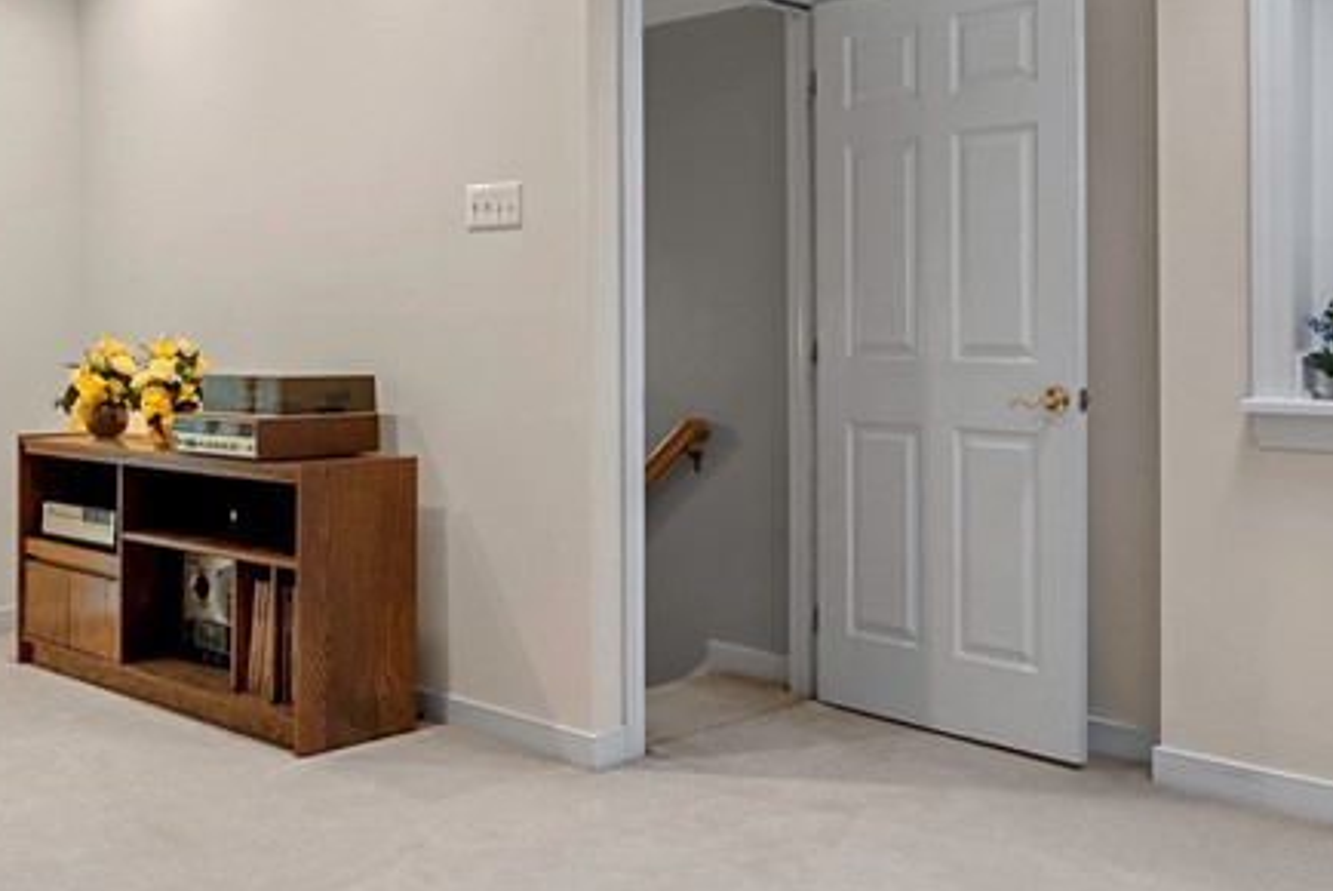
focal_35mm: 40
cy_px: 363
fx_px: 1482
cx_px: 395
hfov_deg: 47.3
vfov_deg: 33.4
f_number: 8
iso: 800
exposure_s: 1/1.67
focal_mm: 16
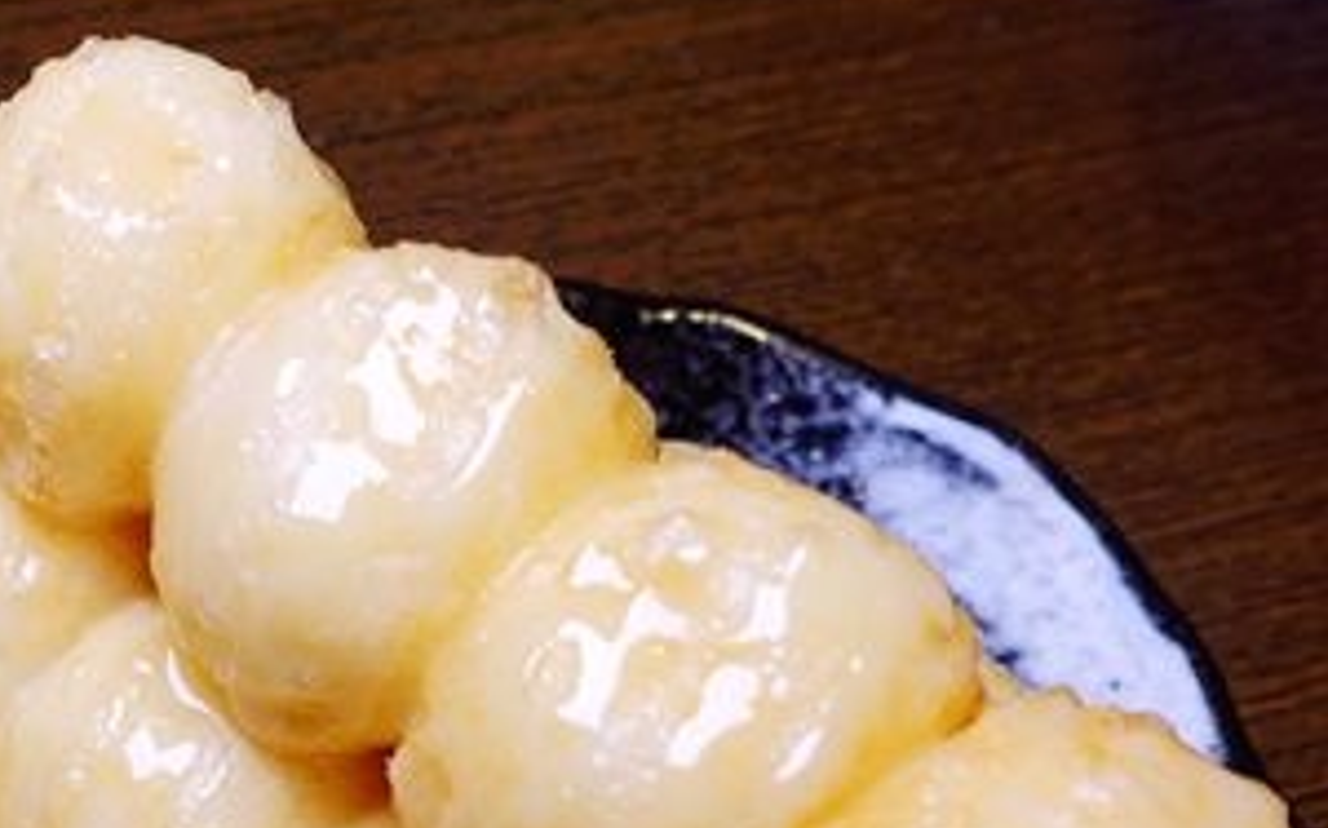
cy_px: 821
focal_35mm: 53
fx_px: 1917
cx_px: 155
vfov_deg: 23.4
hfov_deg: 36.1
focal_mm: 8.8
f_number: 4
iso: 125
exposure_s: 1/100
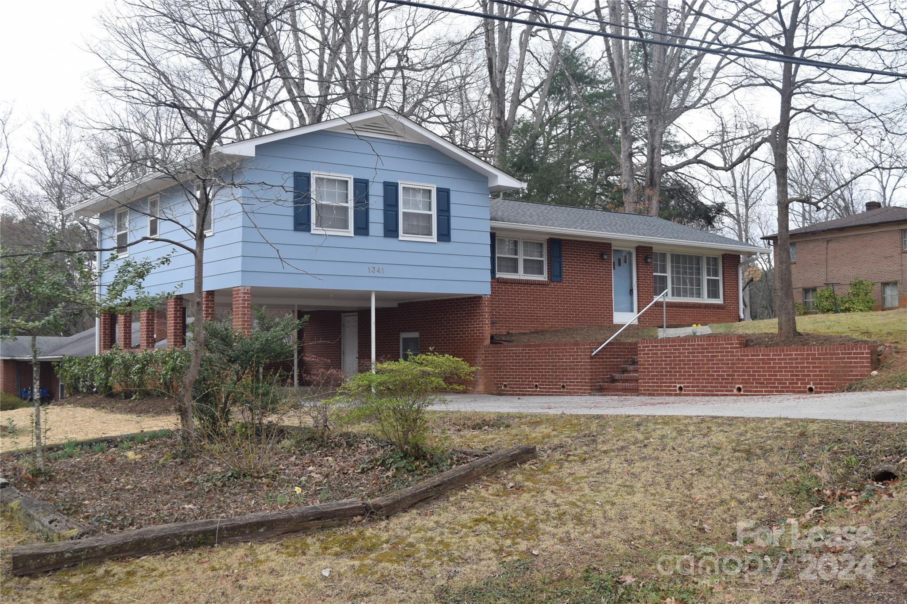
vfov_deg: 33.0
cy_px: 302
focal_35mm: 40
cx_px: 454
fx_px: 1020
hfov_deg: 47.9
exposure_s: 1/160
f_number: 6.3
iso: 400
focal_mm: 27
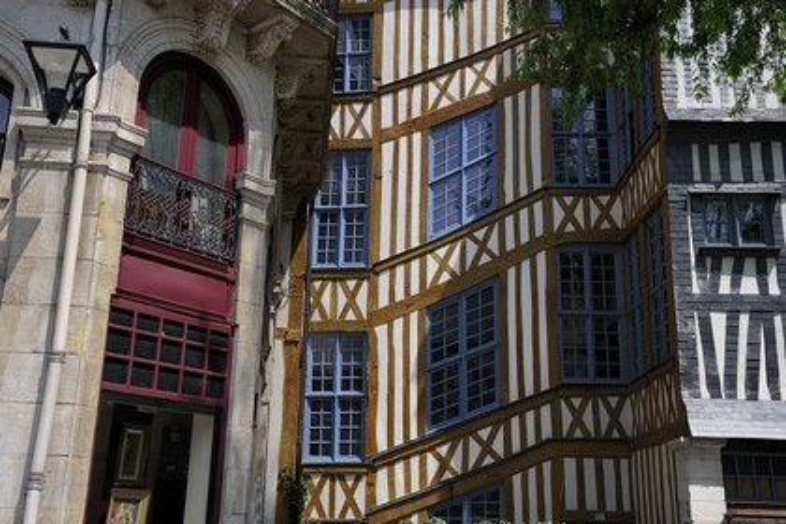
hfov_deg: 50.7
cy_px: 262
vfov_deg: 35.1
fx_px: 830
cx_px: 393
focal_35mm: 38
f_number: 11
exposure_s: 1/200
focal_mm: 38
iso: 200
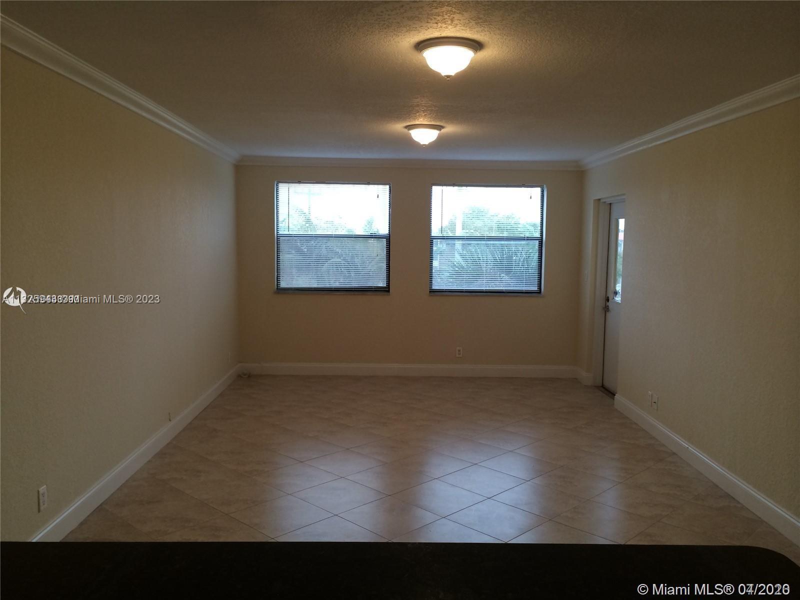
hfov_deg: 60.0
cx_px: 400
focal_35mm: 30
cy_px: 300
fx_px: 693
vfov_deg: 46.8
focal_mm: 4.12
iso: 50
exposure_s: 1/40
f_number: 2.2
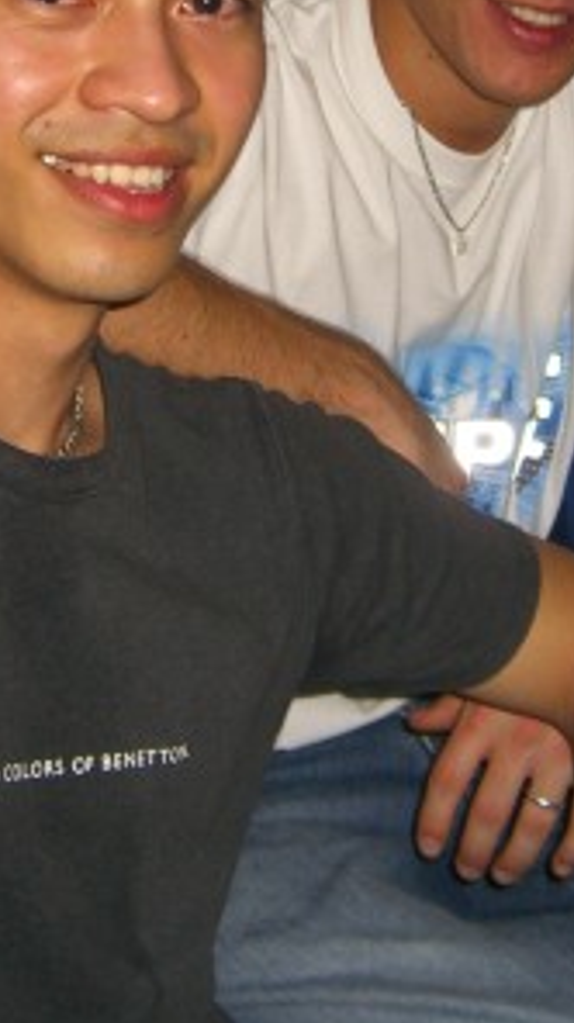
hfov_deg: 14.4
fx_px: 2278
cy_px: 259
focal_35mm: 84
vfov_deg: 25.0
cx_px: 304
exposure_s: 1/60
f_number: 2.8
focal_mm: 7.9
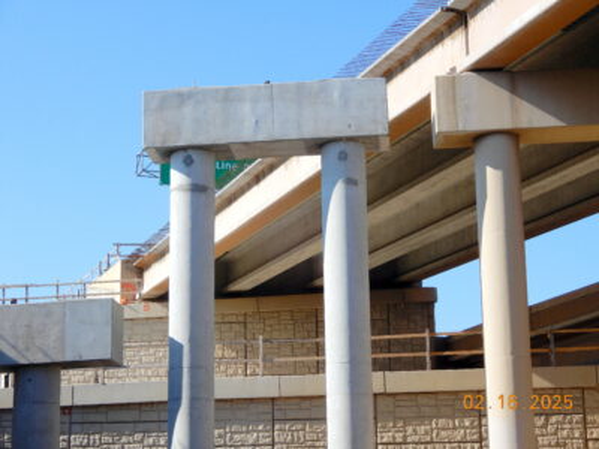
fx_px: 1211
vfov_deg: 21.0
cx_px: 300
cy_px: 224
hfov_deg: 27.8
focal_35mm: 70
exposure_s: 1/500
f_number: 4.5
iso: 80
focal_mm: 12.5
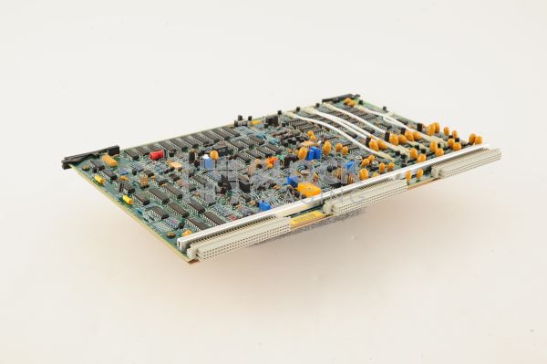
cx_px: 274
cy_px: 182
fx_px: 759
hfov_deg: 39.6
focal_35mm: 50
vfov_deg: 26.9
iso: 1600
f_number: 11
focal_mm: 50
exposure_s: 1/125
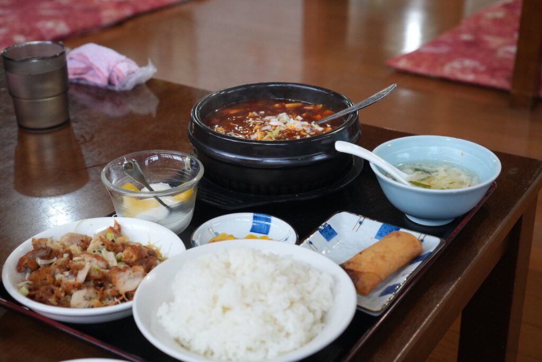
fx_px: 791
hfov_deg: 37.8
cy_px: 181
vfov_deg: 25.8
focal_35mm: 52
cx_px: 271
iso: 2500
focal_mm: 35
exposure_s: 1/80
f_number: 4.5
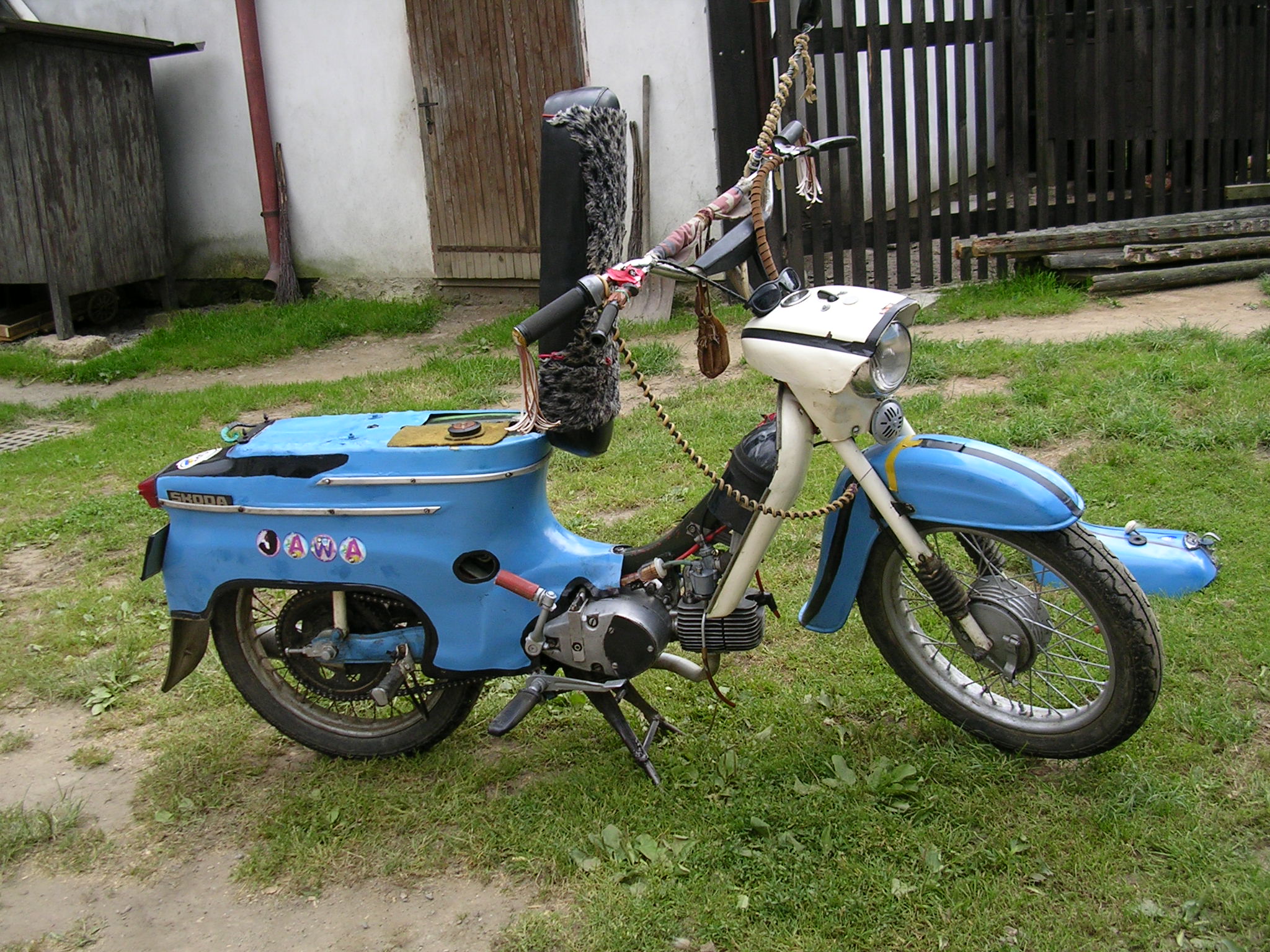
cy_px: 476
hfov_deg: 49.0
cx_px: 635
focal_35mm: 38
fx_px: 1394
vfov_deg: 37.7
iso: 50
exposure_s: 1/382
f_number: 2.8
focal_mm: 5.8
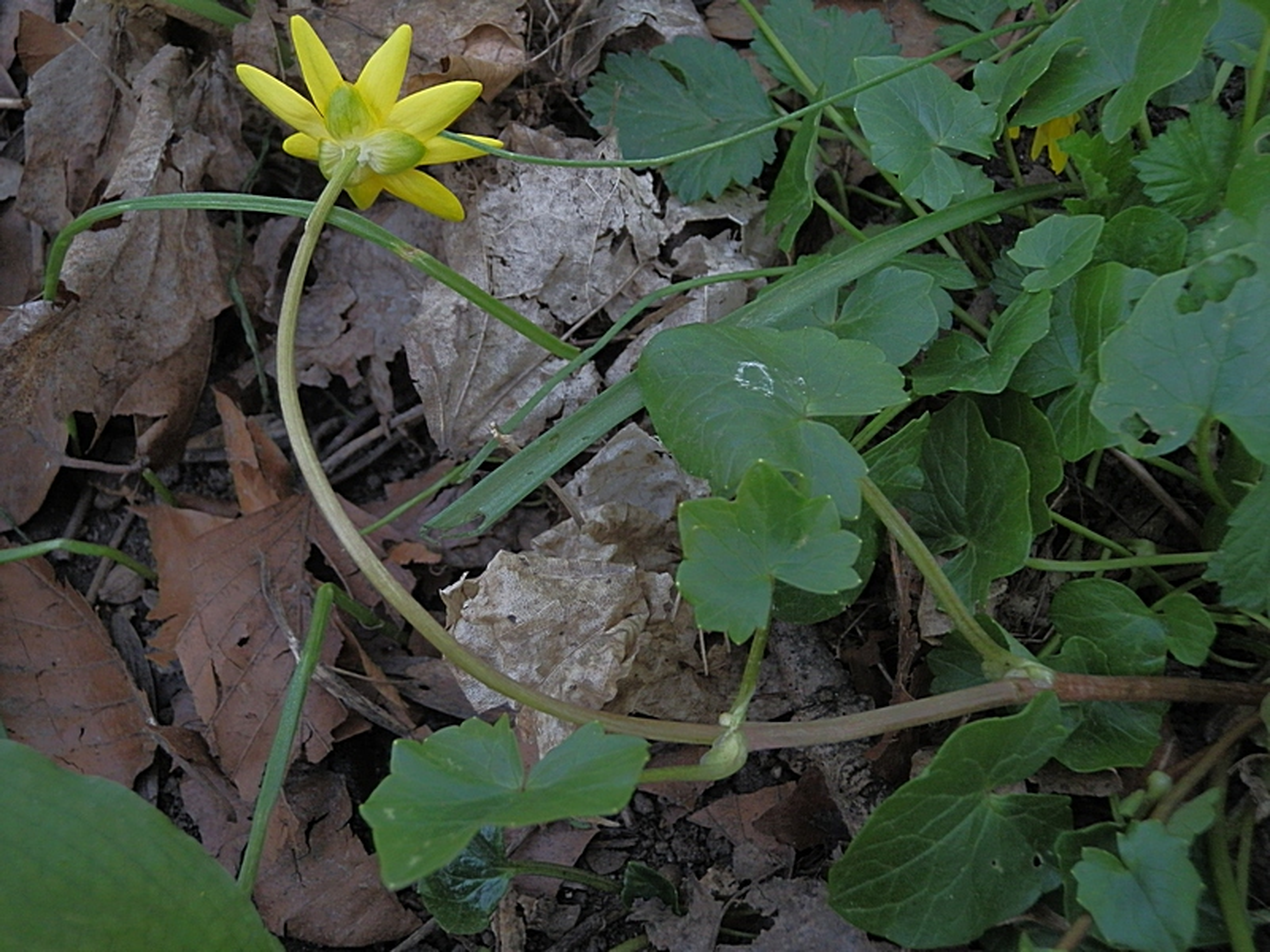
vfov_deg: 38.7
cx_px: 635
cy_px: 476
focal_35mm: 37
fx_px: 1357
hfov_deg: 50.1
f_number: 3.9
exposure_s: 1/320
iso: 250
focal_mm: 6.7
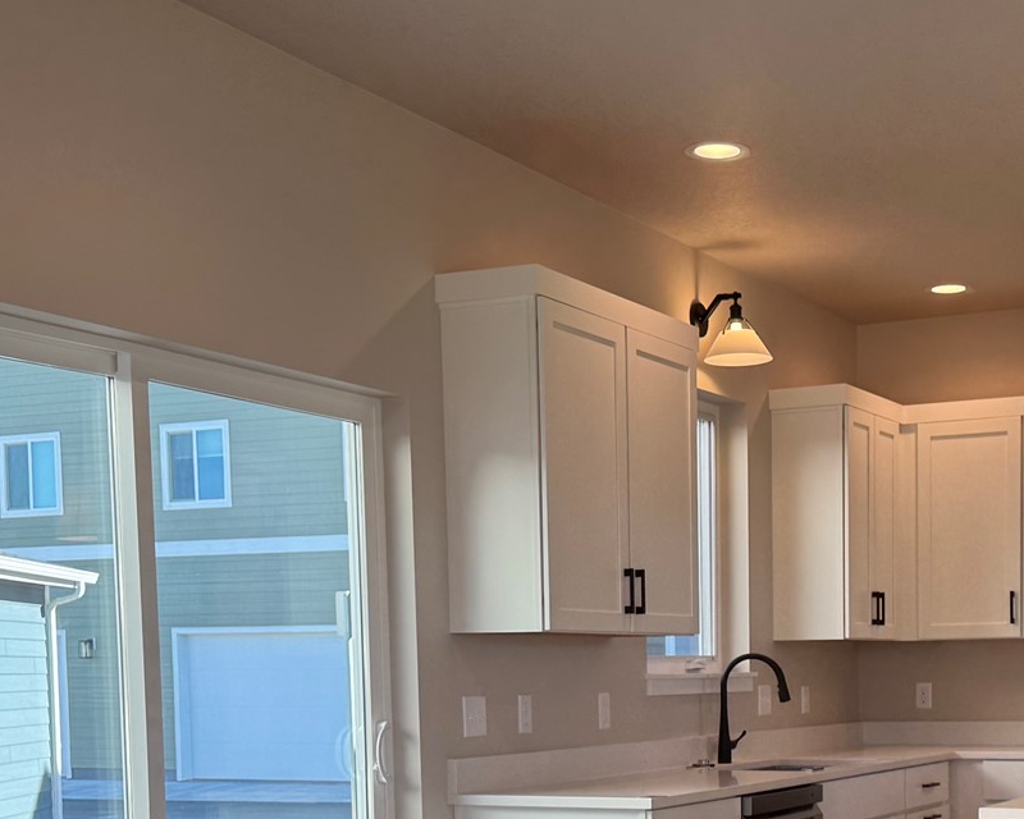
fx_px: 1818
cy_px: 783
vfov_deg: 24.4
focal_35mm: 60
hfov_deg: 31.0
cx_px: 732
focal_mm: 6.76
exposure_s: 1/242
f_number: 1.78
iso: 64
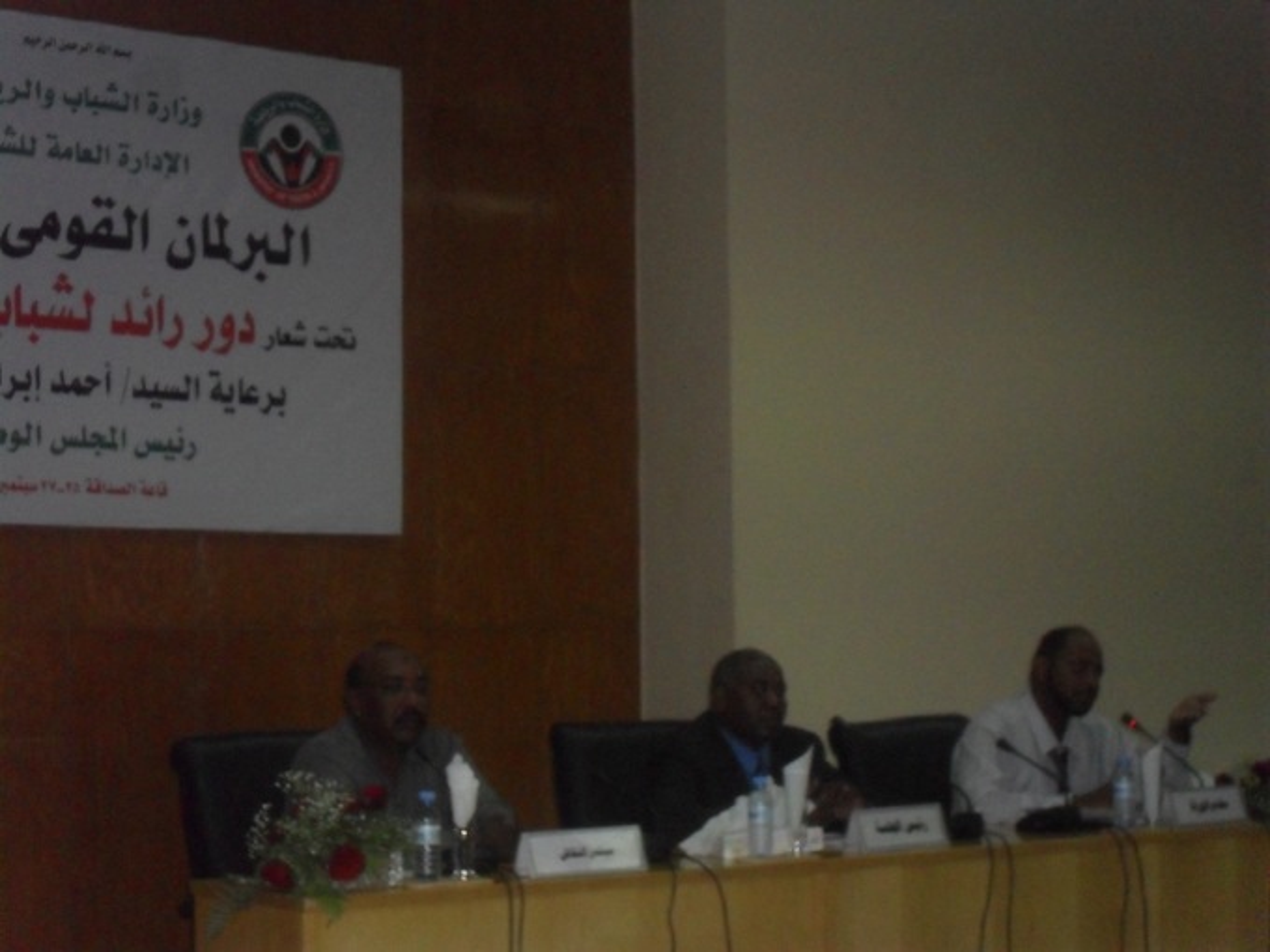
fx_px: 2825
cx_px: 635
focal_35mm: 77
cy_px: 476
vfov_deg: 19.1
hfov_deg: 25.3
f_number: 5
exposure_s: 1/60
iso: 400
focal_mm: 13.6
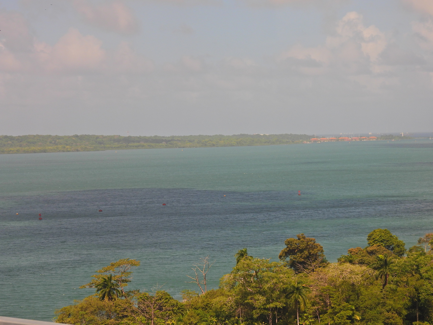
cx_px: 216
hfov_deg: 18.7
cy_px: 162
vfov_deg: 14.1
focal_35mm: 105
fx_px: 1313
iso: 100
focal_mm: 18.7
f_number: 4
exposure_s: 1/400
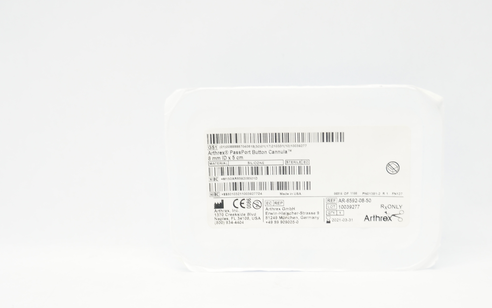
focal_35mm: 40
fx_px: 536
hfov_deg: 48.8
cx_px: 305
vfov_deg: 31.9
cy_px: 183
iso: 400
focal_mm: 18
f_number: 4
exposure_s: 1/80
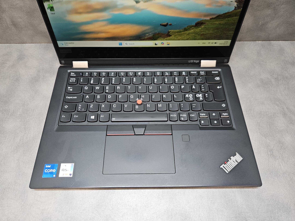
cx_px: 148
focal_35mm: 23
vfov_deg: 58.9
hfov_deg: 73.9
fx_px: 196
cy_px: 110
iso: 400
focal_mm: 5.4
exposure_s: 1/200
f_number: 1.8
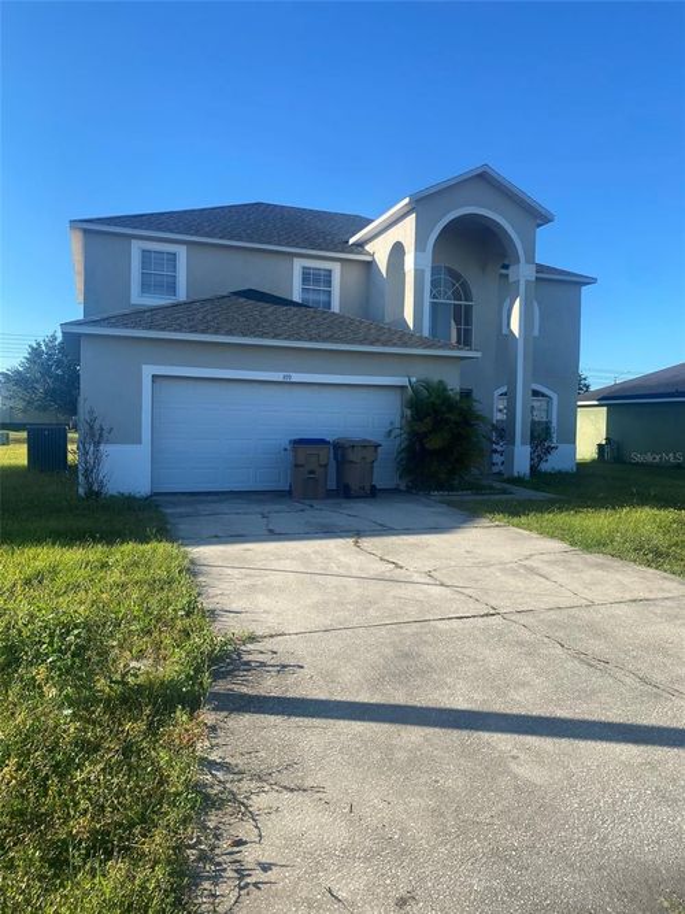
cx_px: 342
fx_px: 686
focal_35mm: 26
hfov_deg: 53.0
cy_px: 457
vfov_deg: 67.3
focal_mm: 4.25
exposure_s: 1/1678
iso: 32
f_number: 1.8
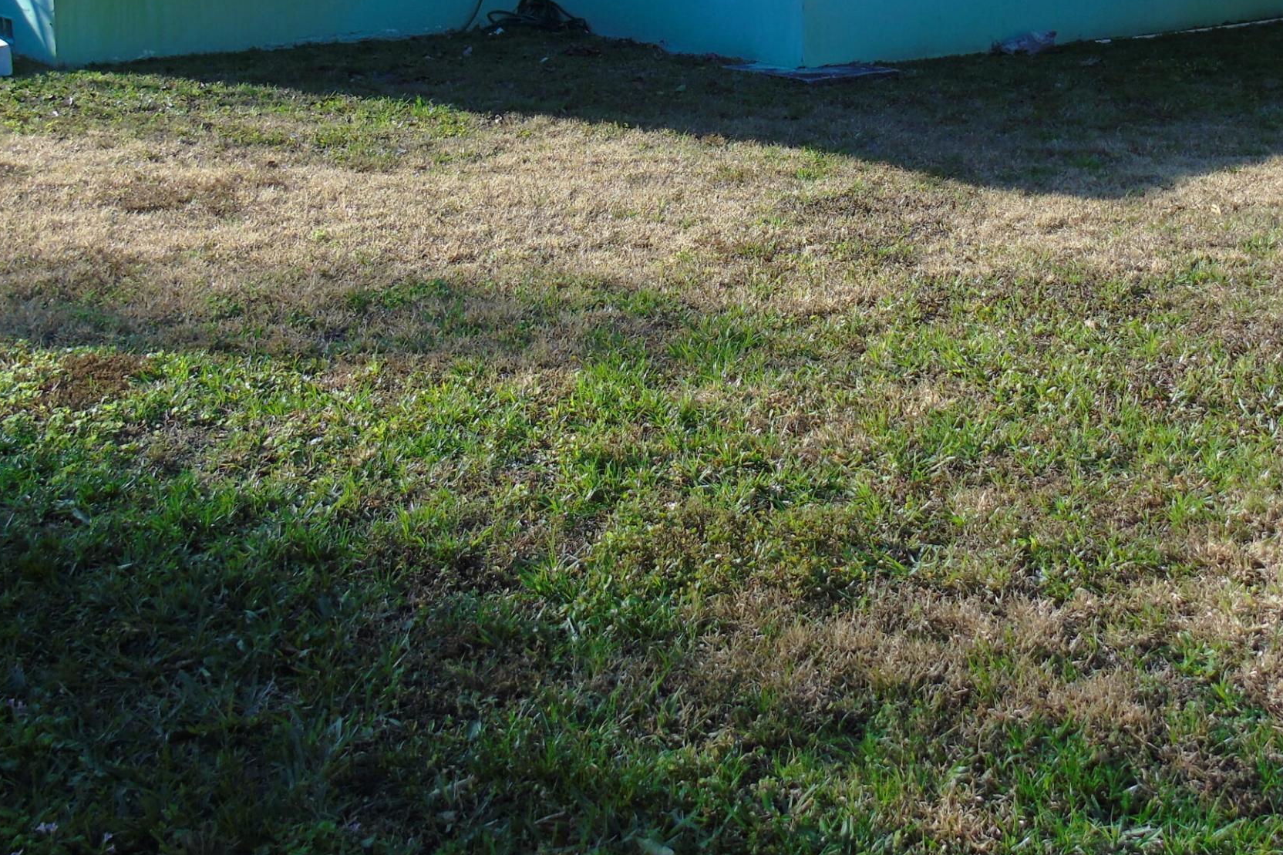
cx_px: 793
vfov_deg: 28.5
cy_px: 60
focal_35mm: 45
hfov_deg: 43.3
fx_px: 1603
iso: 80
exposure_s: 1/400
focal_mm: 4.4
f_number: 3.4
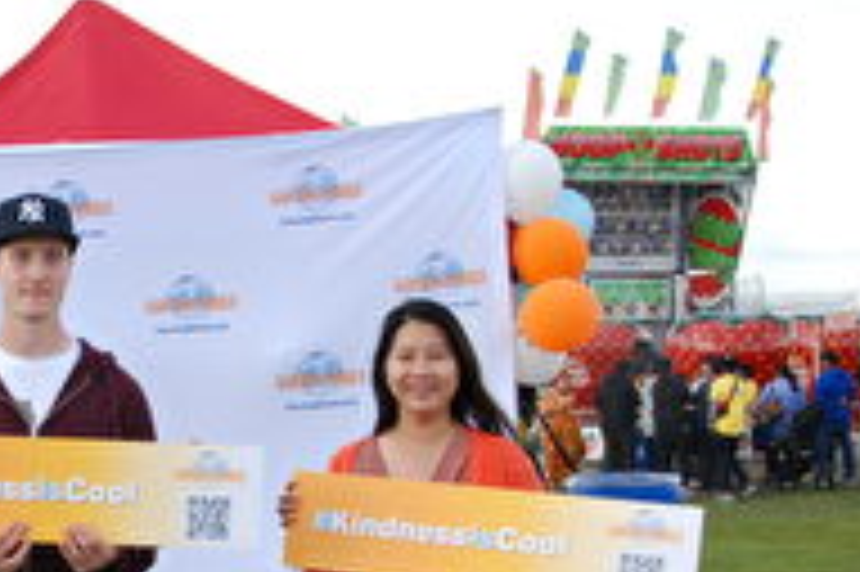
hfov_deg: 23.0
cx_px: 18
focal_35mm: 85
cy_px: 475
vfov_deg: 15.9
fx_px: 2029
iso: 800
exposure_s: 1/500
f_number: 11
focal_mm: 24
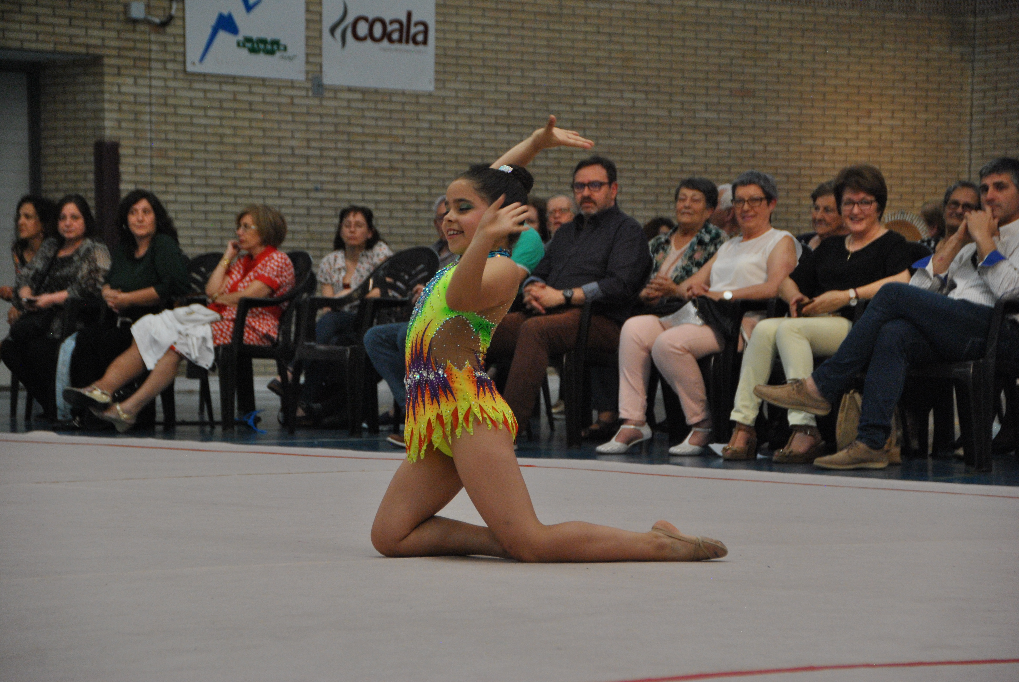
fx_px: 3656
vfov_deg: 10.7
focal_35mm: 129
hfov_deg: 15.9
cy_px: 341
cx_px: 510
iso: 800
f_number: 5.3
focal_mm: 86
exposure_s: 1/250
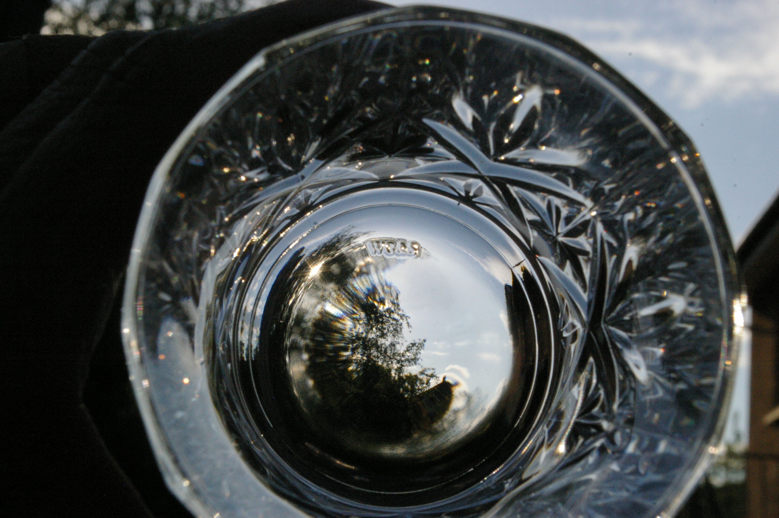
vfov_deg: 34.1
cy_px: 259
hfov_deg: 49.6
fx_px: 843
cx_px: 390
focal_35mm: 39
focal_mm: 26
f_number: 16
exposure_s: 1/1000
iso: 1600
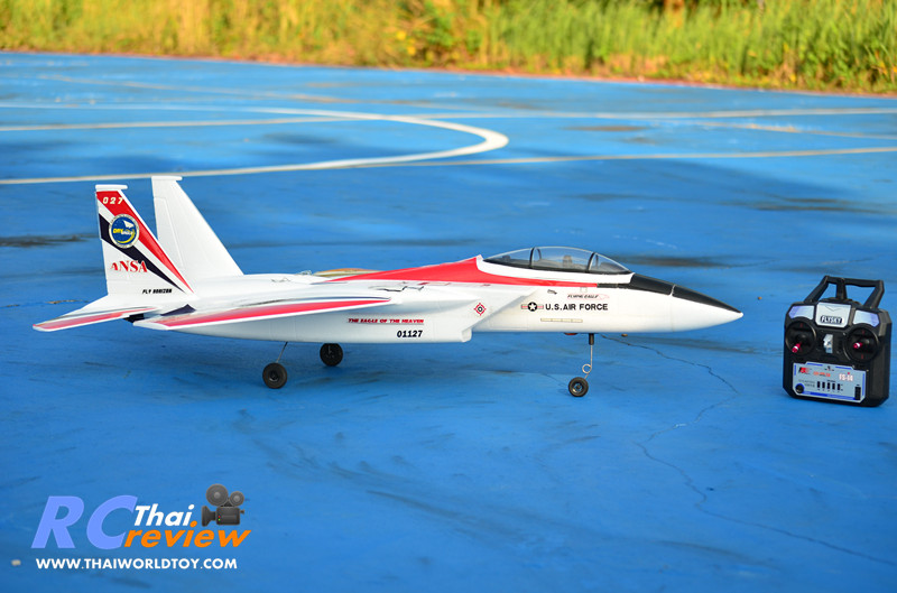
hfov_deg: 24.7
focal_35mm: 82
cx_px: 448
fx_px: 2050
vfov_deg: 16.5
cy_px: 296
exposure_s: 1/320
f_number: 4.5
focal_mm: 55
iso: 100
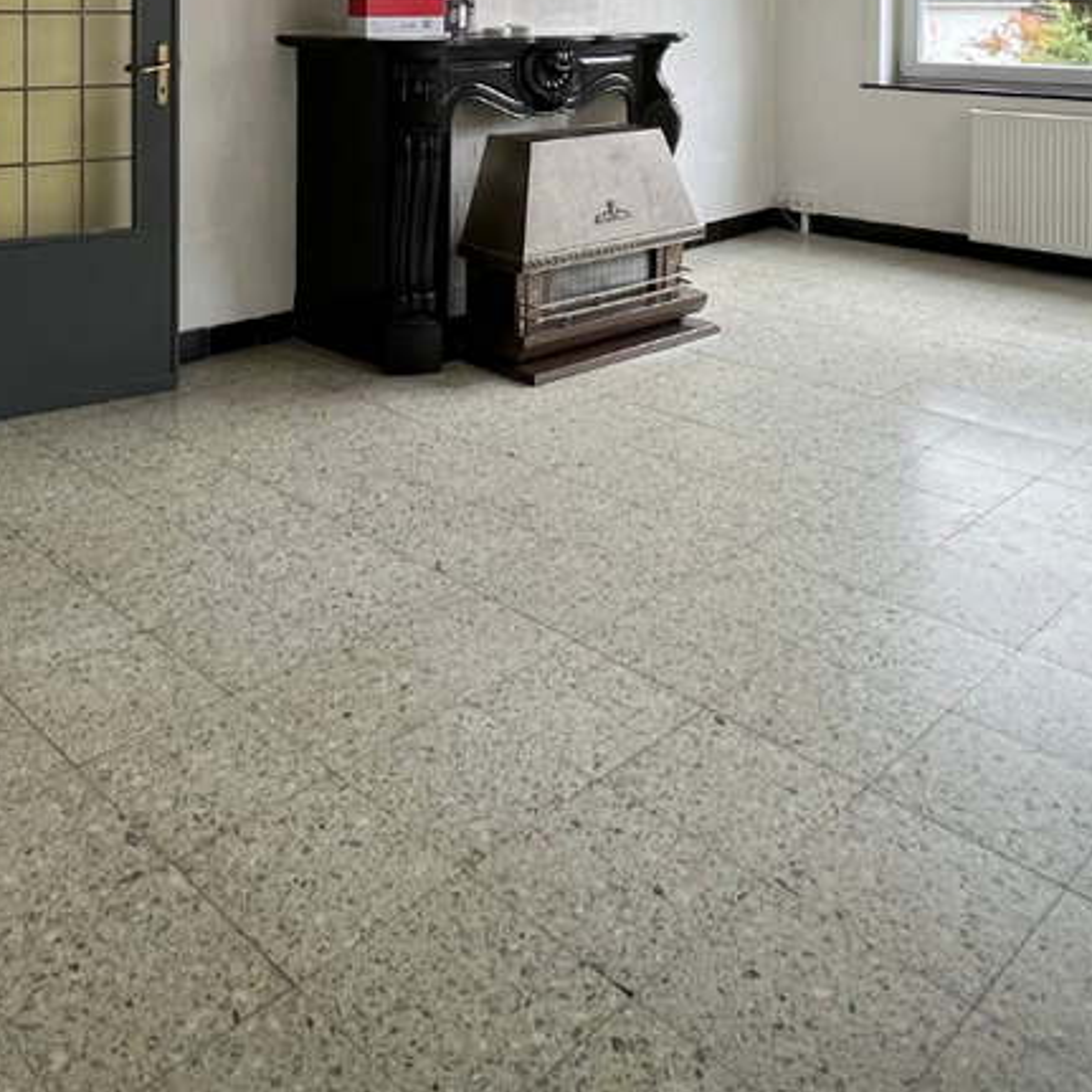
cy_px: 25
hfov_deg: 50.8
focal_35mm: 32
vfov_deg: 44.3
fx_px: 1142
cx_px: 433
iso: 160
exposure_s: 1/99
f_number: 1.8
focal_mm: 1.57
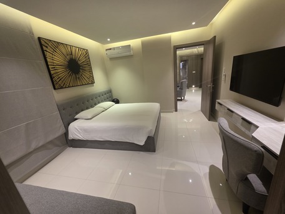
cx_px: 142
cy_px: 107
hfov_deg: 106.2
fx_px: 107
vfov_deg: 89.9
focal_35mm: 13
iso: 160
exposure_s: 1/50
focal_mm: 2.2
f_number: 1.9
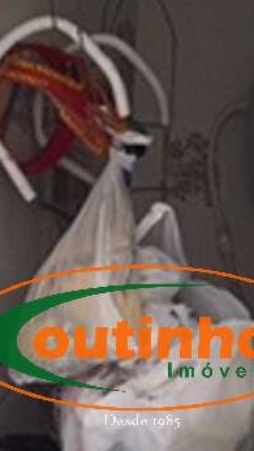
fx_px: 873
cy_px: 347
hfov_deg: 16.6
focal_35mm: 73
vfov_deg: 28.5
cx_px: 142
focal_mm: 4.15
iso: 100
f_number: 2.2
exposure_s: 1/30
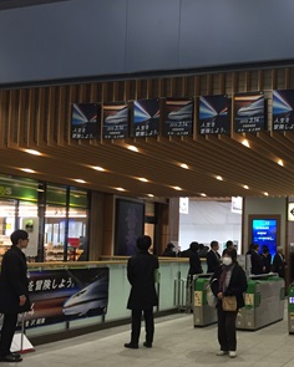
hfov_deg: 30.1
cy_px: 223
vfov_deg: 38.6
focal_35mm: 48
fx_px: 522
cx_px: 267
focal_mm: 4.15
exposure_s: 1/30
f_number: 2.2
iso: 40
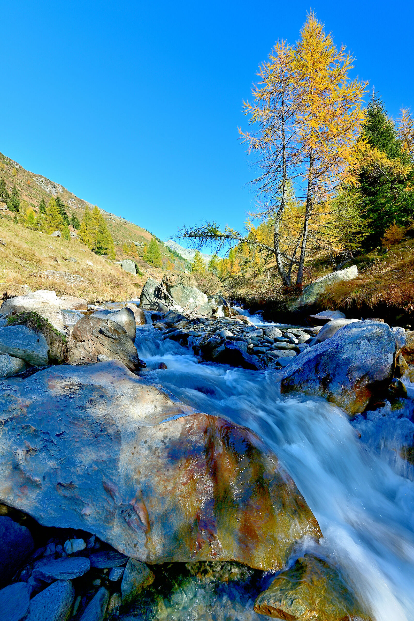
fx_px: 276
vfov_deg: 96.7
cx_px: 207
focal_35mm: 16
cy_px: 310
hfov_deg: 73.8
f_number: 10
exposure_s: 1/20
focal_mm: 16
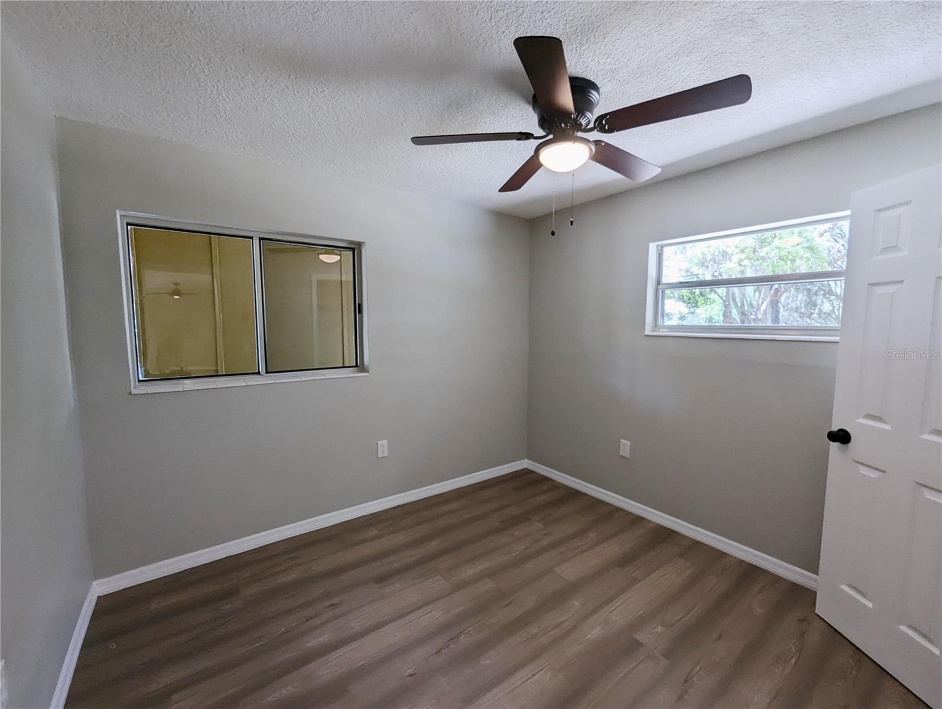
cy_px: 354
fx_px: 354
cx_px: 471
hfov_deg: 106.1
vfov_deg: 90.1
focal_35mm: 13
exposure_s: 1/48.2
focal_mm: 1.95
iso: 49
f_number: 2.2
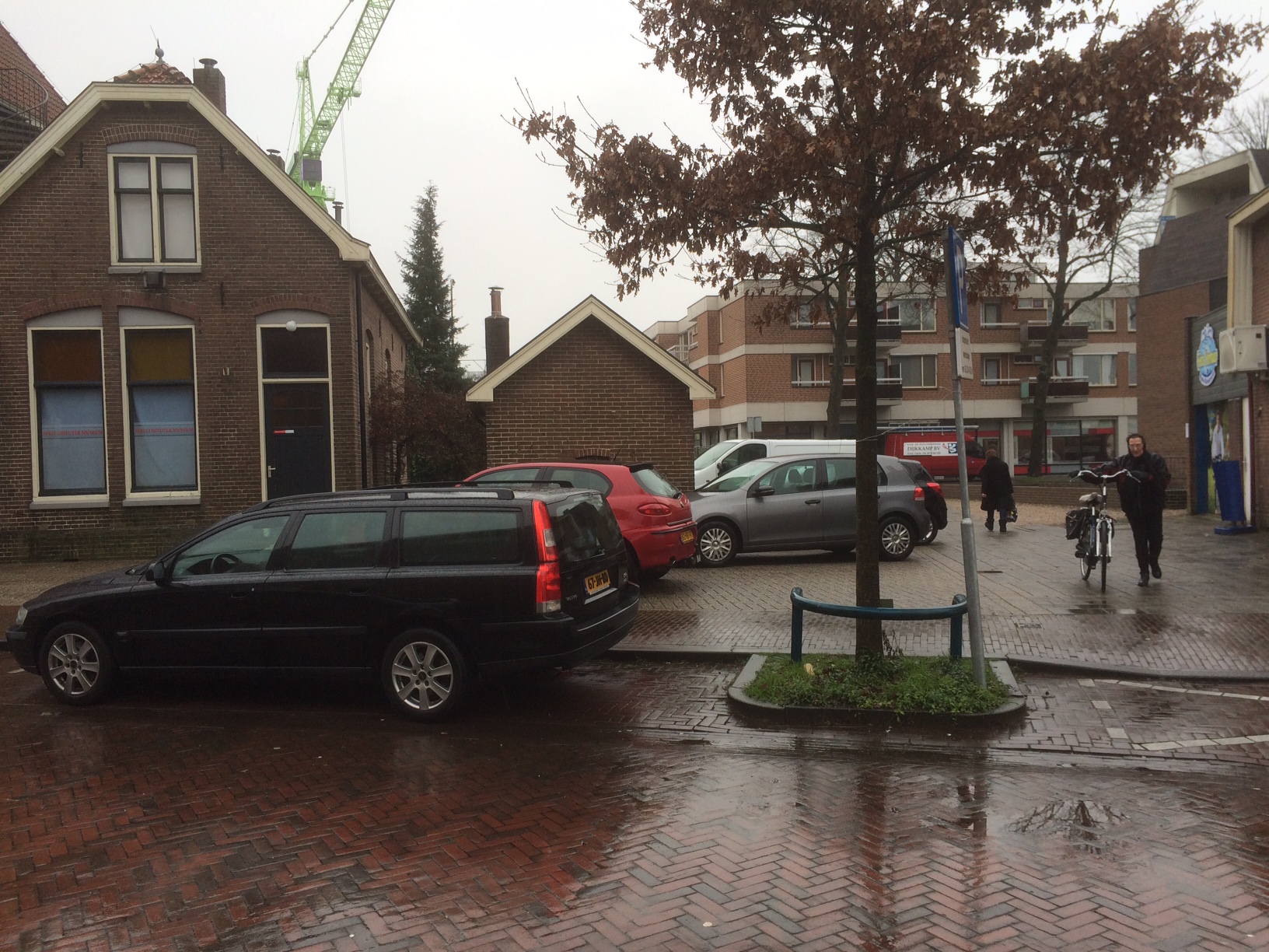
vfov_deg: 48.2
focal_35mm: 29
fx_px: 1063
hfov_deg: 61.7
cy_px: 476
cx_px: 634
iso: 32
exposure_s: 1/179
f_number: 2.2
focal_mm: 4.15
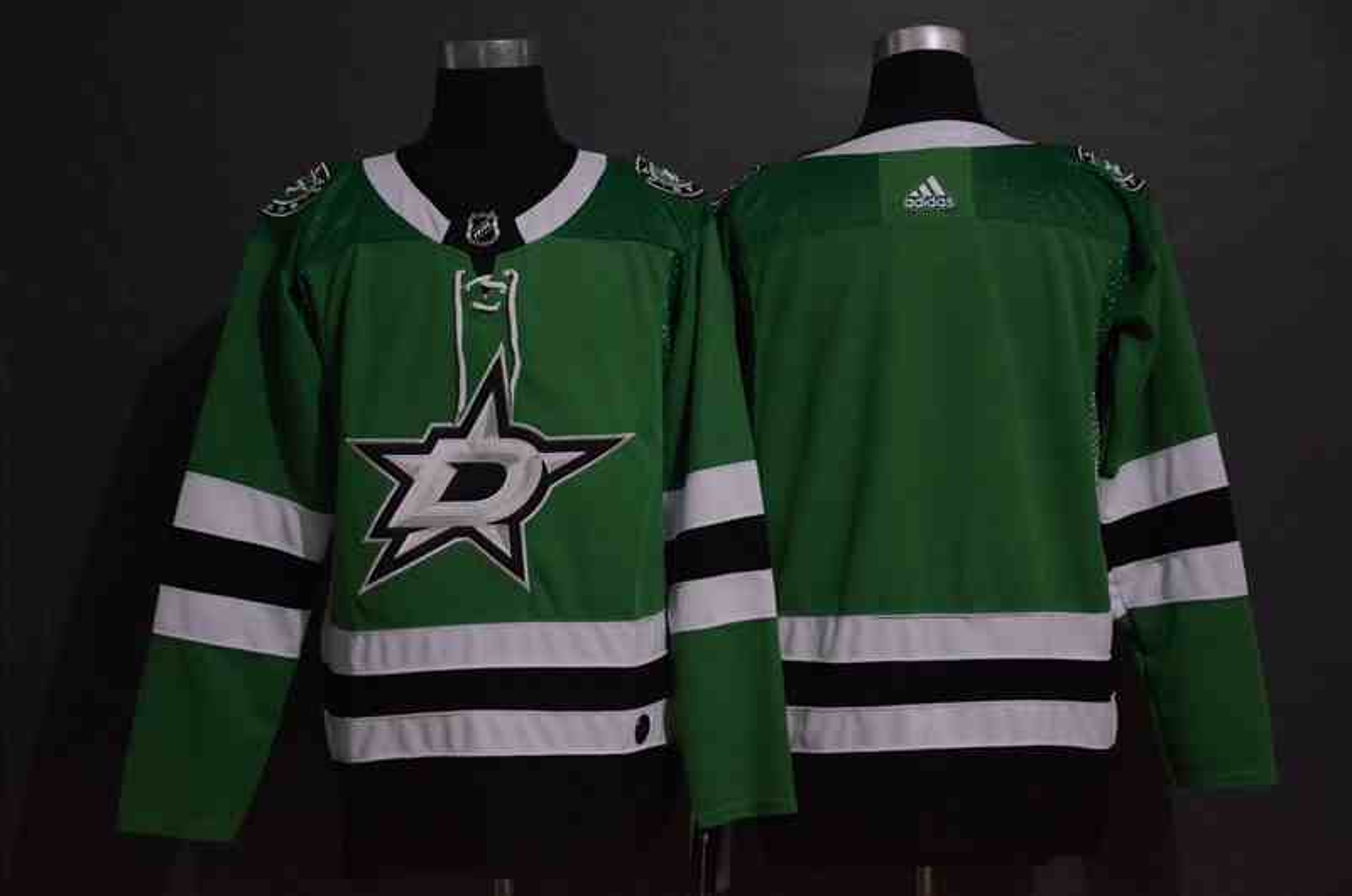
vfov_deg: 23.7
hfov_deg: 35.1
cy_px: 448
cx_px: 676
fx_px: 2136
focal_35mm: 57
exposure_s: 1/60
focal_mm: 38
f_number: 4.2
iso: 4000
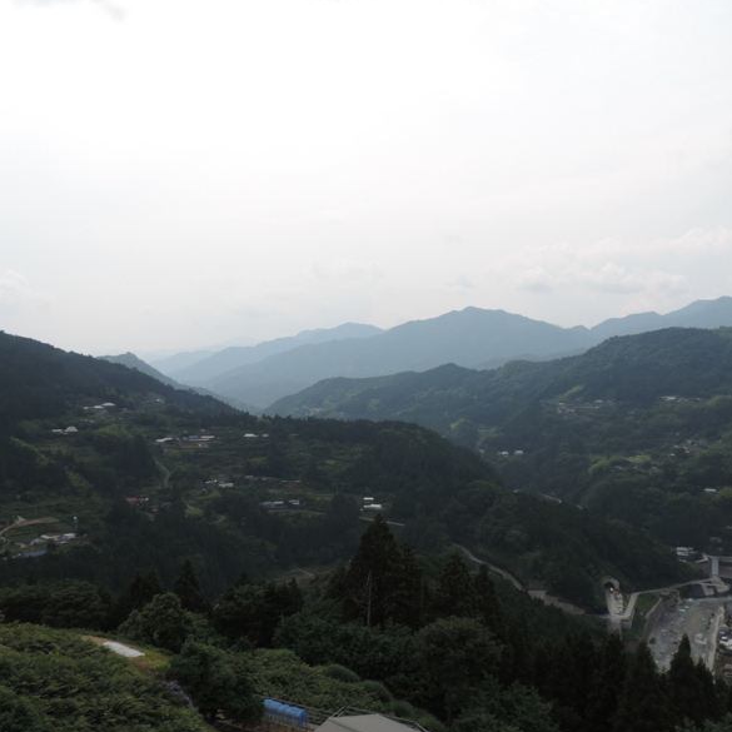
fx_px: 694
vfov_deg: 55.6
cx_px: 419
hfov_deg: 55.4
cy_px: 370
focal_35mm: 29
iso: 80
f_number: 3
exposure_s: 1/1250
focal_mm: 4.3
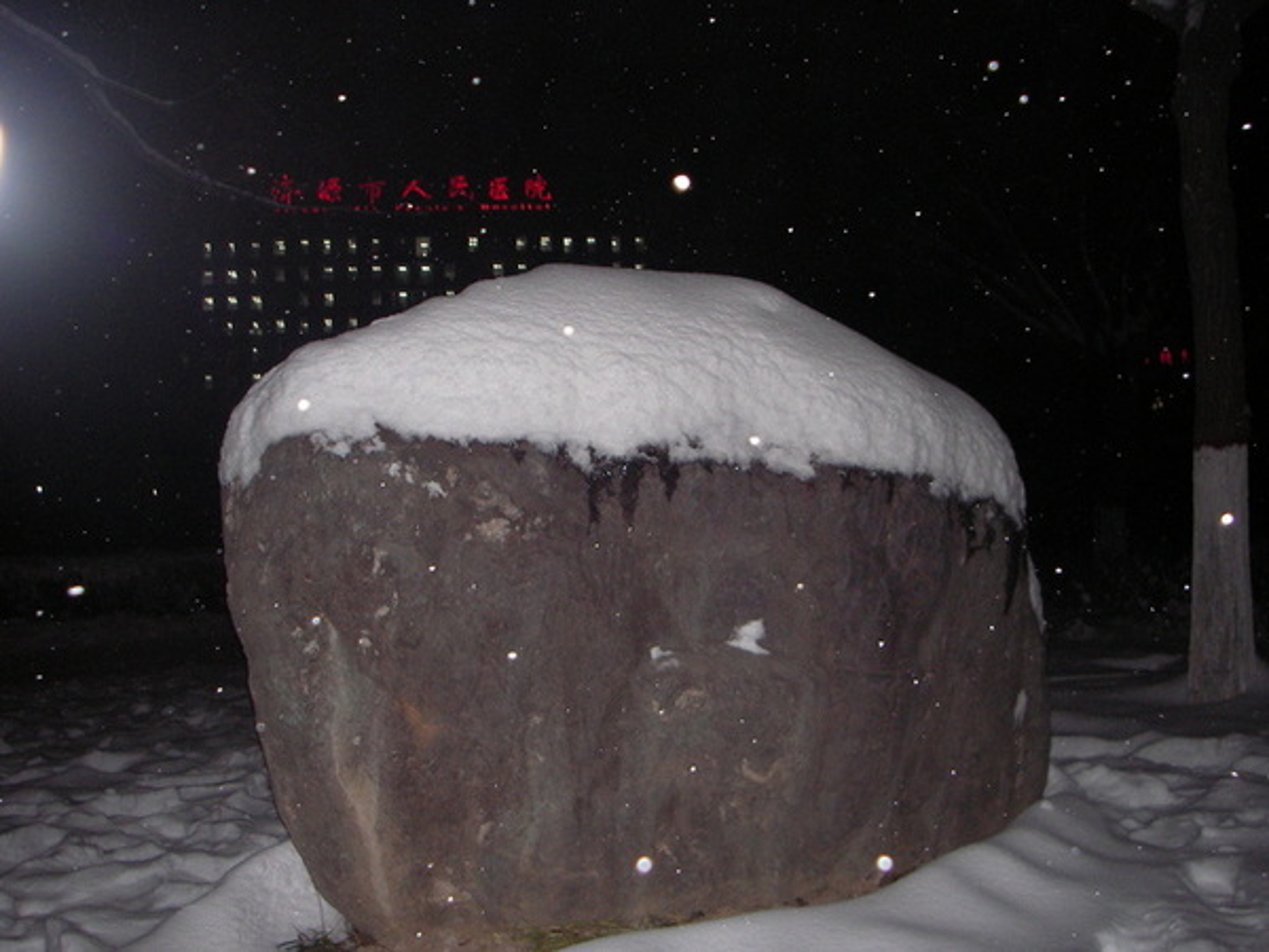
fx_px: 1393
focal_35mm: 38
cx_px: 634
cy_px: 476
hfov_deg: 49.0
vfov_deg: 37.7
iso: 149
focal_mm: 6.3
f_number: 3.3
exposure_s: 1/30
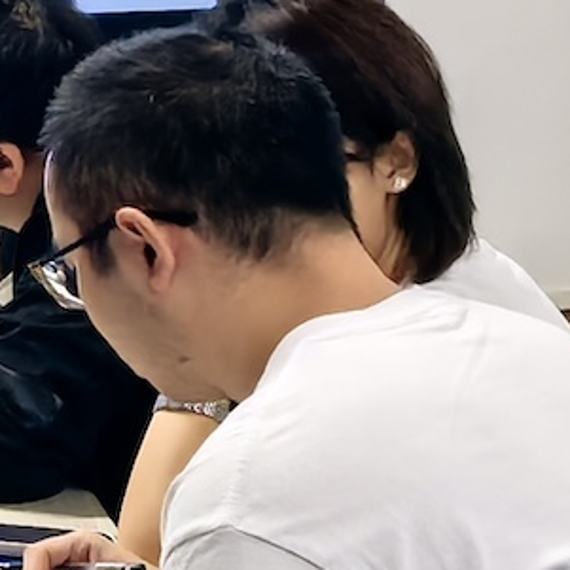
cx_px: -1038
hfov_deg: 8.2
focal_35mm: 186
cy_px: 127
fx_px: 3465
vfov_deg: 9.4
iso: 250
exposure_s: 1/100
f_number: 4
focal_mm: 5.75
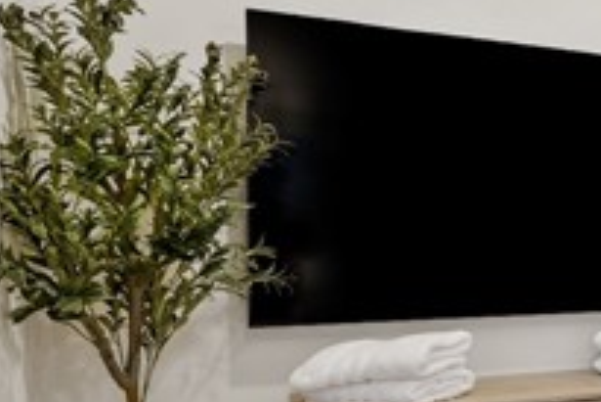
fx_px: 835
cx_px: 903
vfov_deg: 27.0
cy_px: 245
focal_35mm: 50
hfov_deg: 27.4
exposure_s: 1/15
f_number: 4.5
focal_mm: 16
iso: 1250
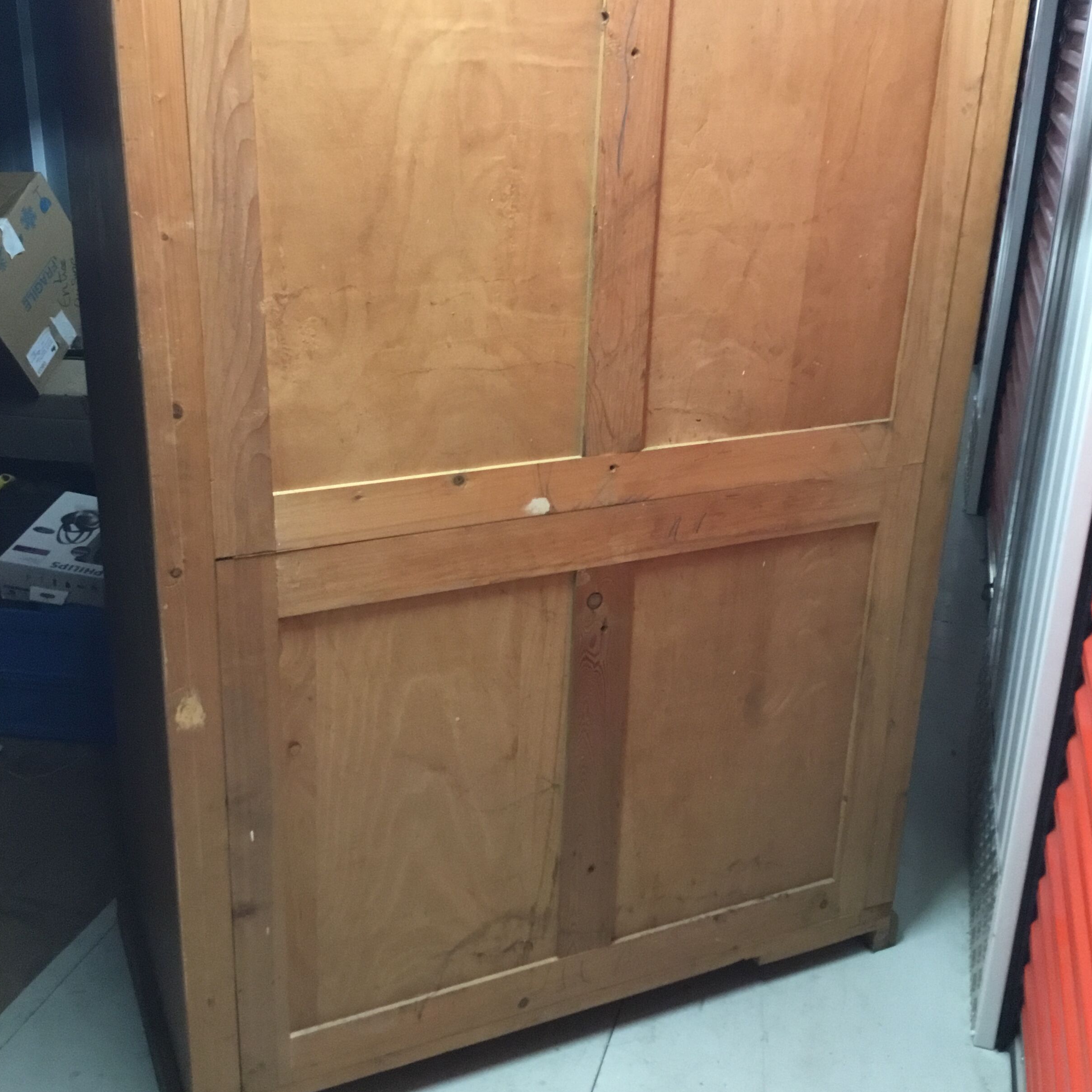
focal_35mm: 37
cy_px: 469
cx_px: 542
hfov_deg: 44.9
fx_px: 1321
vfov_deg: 44.8
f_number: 2.4
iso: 200
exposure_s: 1/33
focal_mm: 3.3
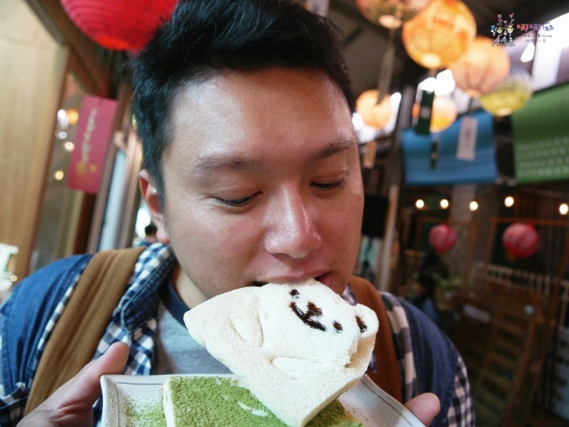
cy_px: 214
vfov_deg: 46.8
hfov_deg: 60.0
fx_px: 493
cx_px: 284
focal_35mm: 30
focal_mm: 15
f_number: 3.6
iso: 250
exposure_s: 1/30
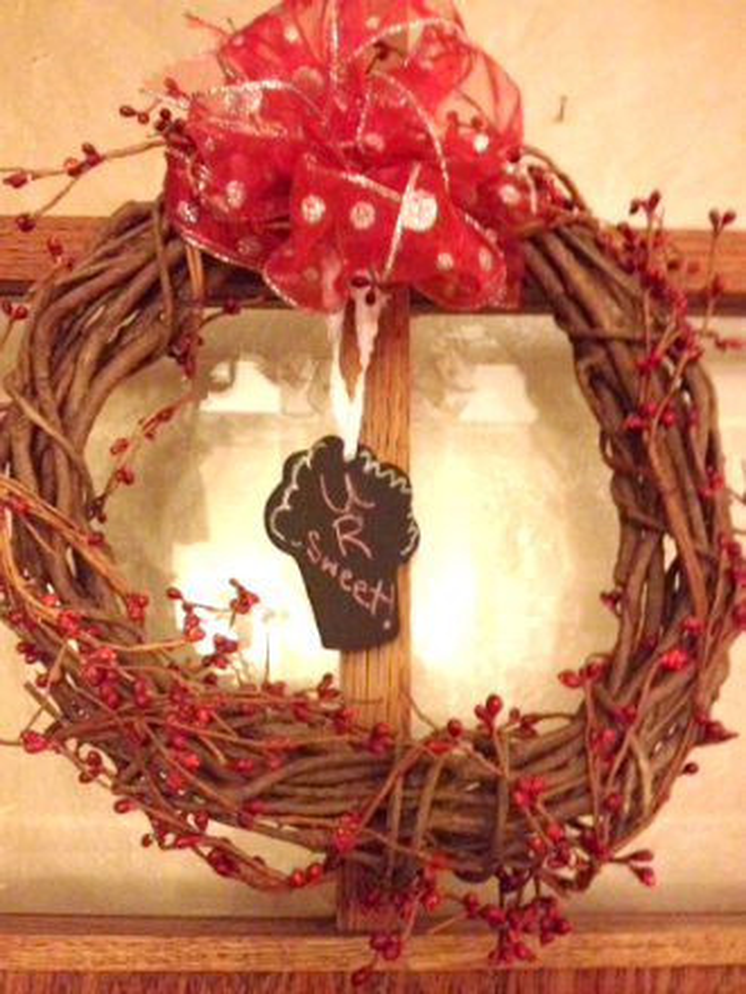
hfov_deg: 40.7
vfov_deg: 52.6
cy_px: 497
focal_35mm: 35
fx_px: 1006
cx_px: 373
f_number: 2.4
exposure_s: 1/15
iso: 800
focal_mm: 4.28
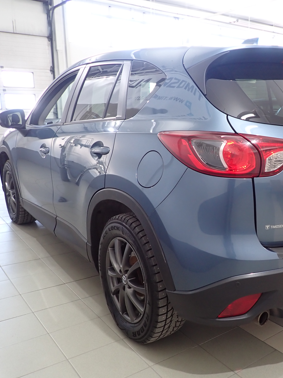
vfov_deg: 54.0
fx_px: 371
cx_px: 219
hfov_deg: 40.4
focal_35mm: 34
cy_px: 189
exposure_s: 1/50
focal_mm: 4.5
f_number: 2
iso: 200
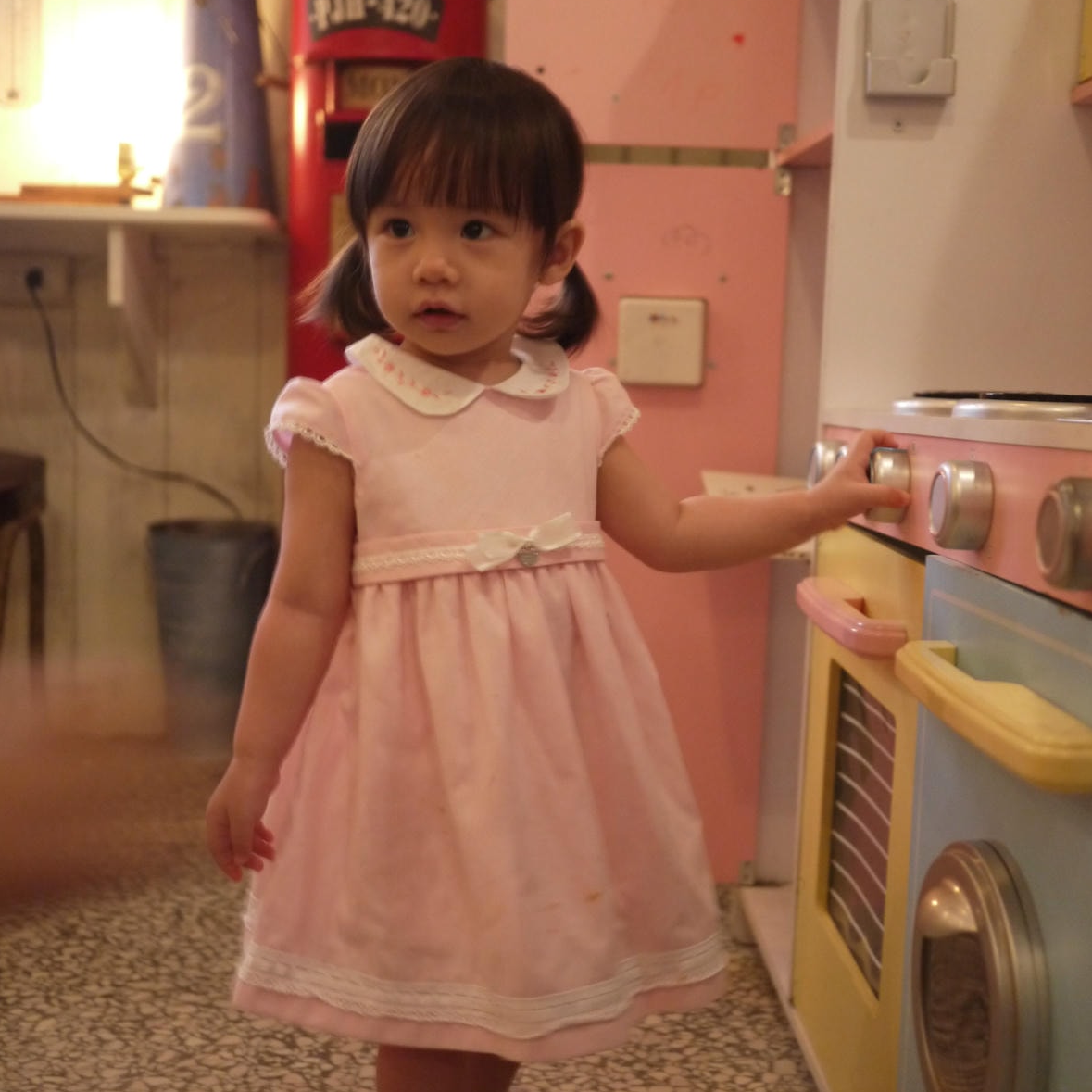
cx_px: 553
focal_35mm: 48
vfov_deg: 35.4
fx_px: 1713
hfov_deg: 35.4
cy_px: 534
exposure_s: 1/20
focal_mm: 20
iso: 800
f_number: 1.7
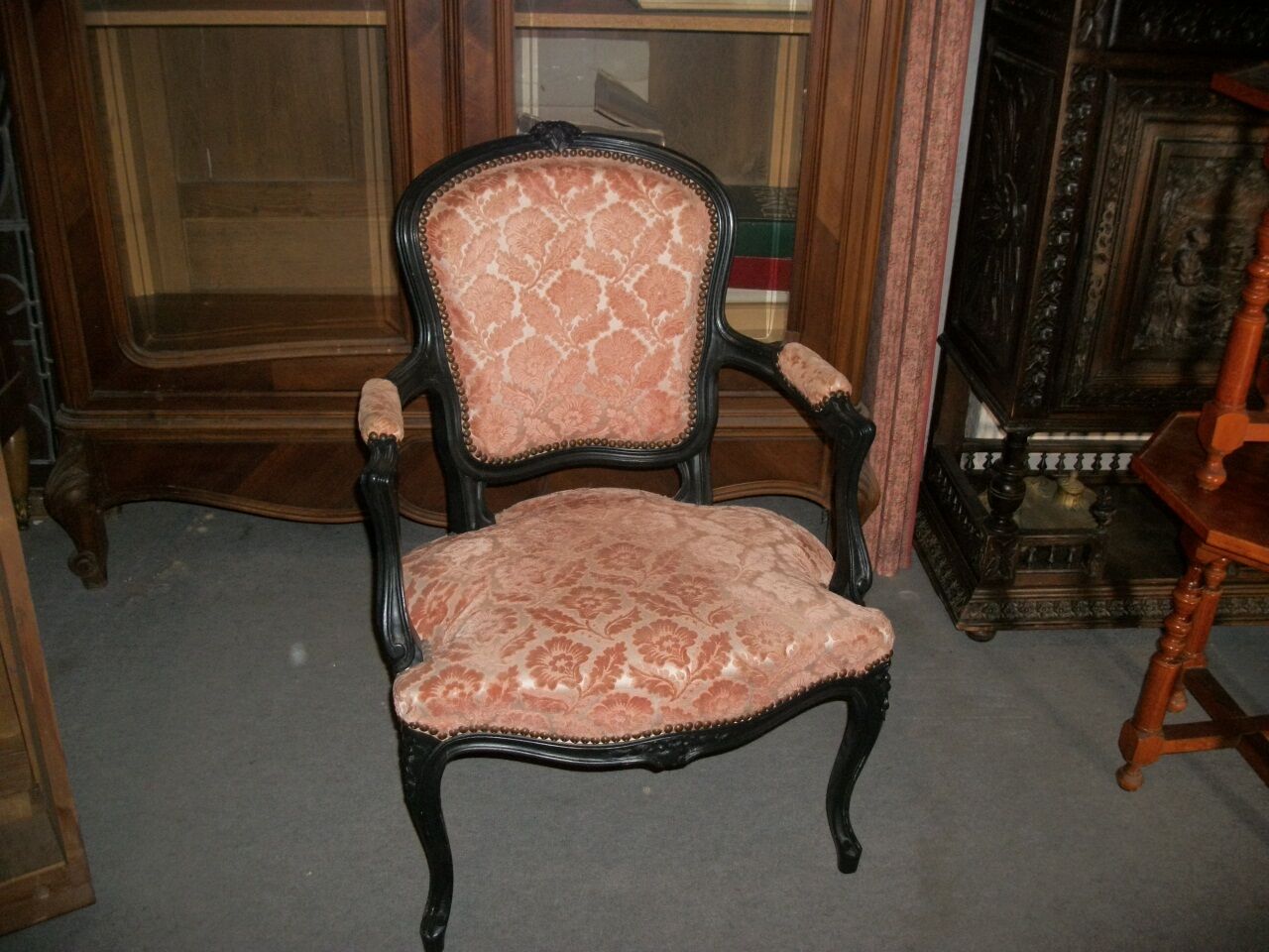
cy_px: 476
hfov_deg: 56.8
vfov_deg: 44.2
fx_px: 1173
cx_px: 634
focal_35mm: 32
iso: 160
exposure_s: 1/30
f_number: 2.9
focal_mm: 5.7
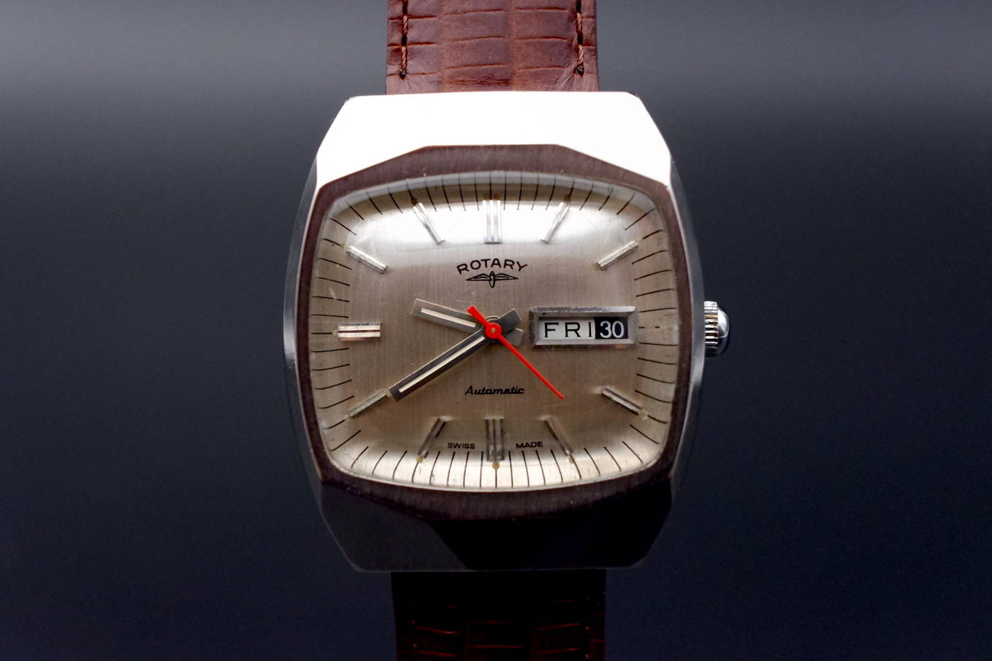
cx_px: 496
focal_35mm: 75
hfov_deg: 27.0
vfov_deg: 18.2
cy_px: 330
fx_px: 2066
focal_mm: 50.5
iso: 5000
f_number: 5
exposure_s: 1/4000
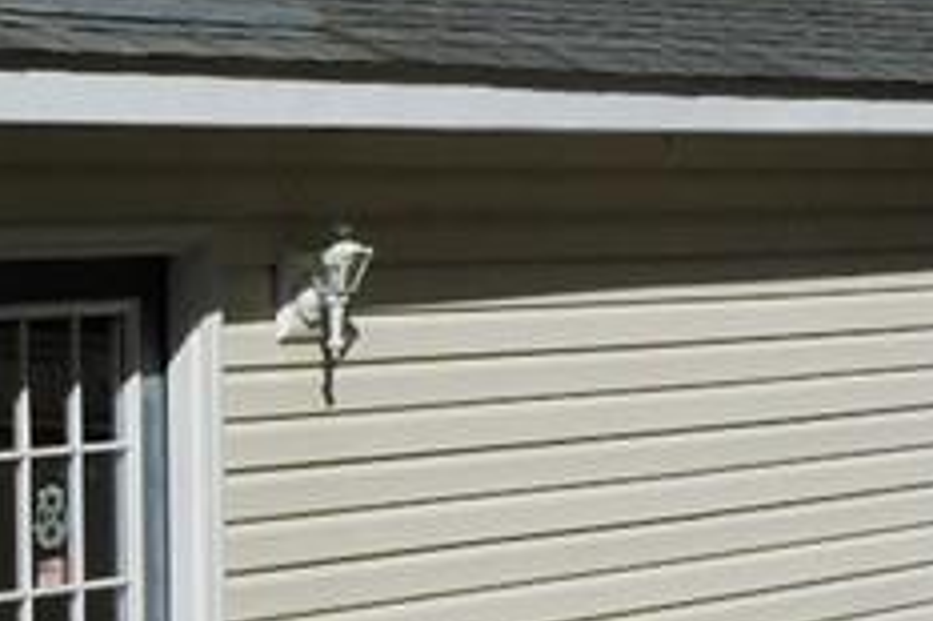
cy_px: 585
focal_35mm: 151
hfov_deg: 12.9
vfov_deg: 9.0
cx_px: -428
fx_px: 3911
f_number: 5
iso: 100
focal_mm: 5.9
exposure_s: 1/1250
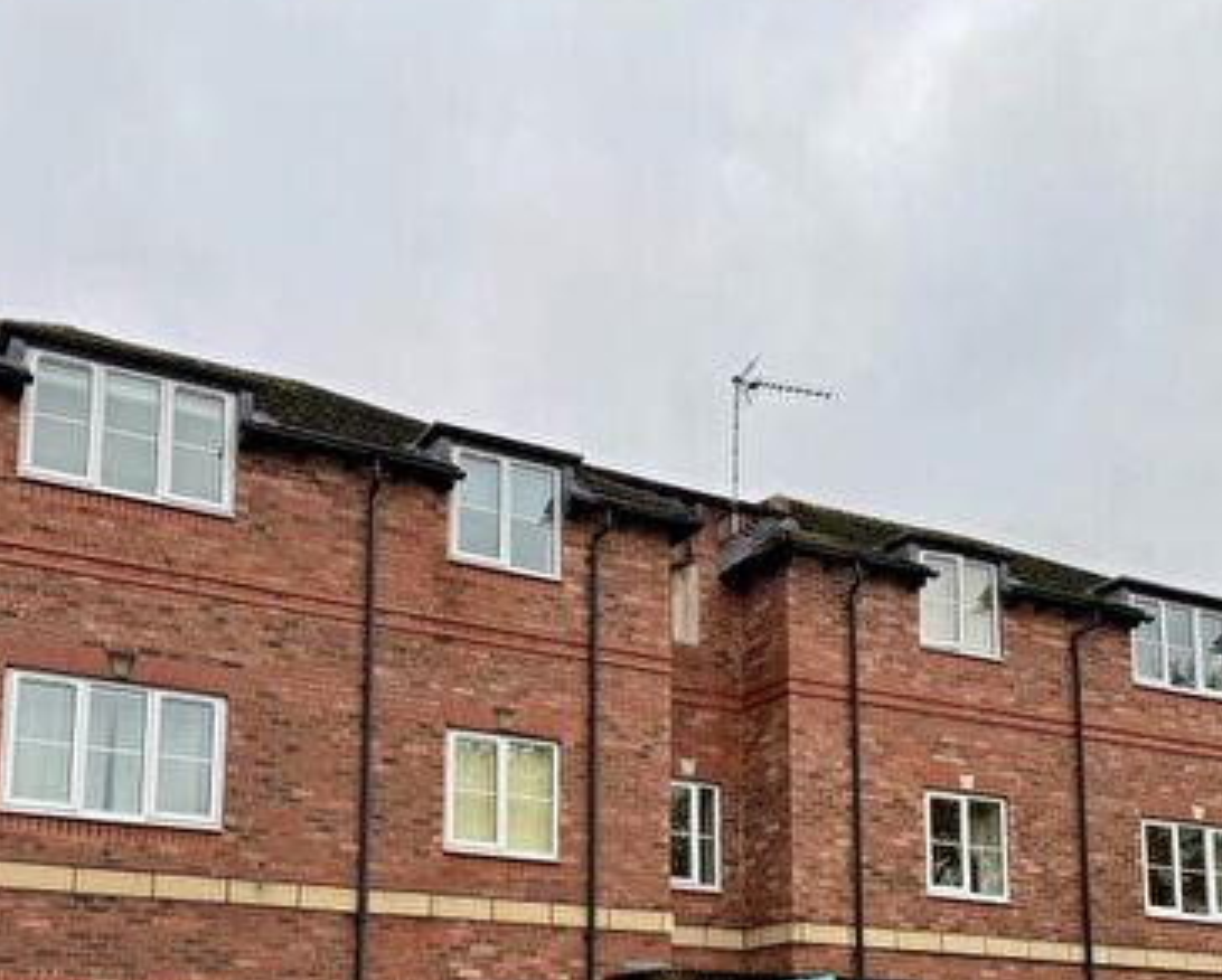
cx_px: 651
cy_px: 831
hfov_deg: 41.1
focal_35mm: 45
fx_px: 1629
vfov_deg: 32.3
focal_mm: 6.76
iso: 80
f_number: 1.78
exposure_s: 1/527
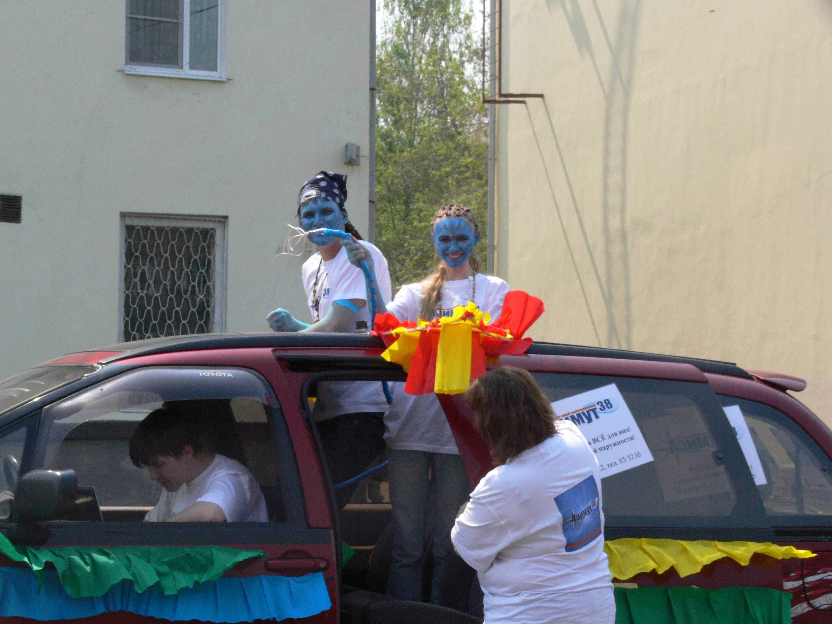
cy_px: 312
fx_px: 1803
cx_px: 416
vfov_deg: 19.6
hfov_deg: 26.0
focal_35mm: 75
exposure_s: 1/500
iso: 200
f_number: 8
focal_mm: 16
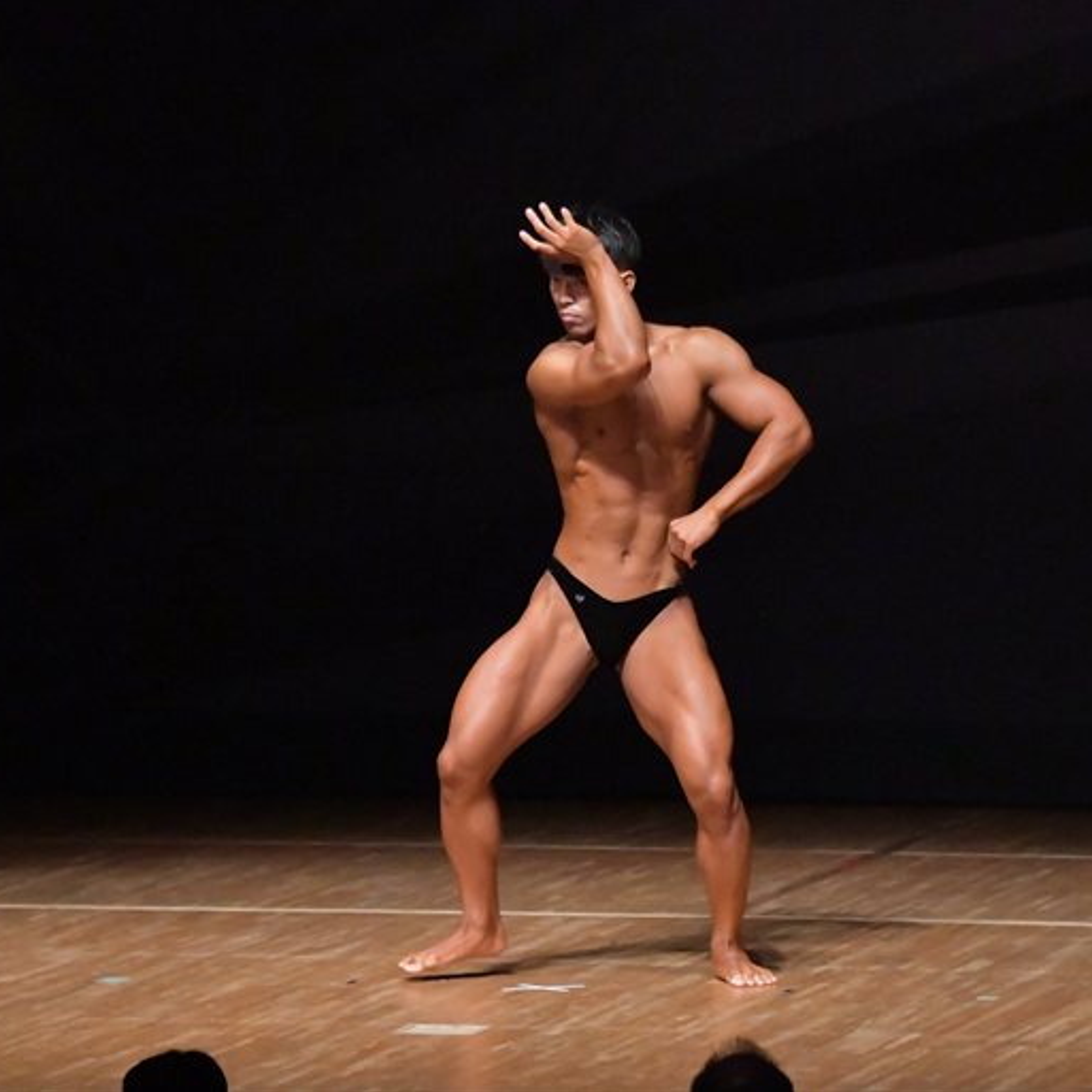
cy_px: 545
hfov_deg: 6.1
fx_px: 10315
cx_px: 491
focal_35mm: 289
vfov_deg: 6.1
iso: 12800
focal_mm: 150
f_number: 5.6
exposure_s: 1/400
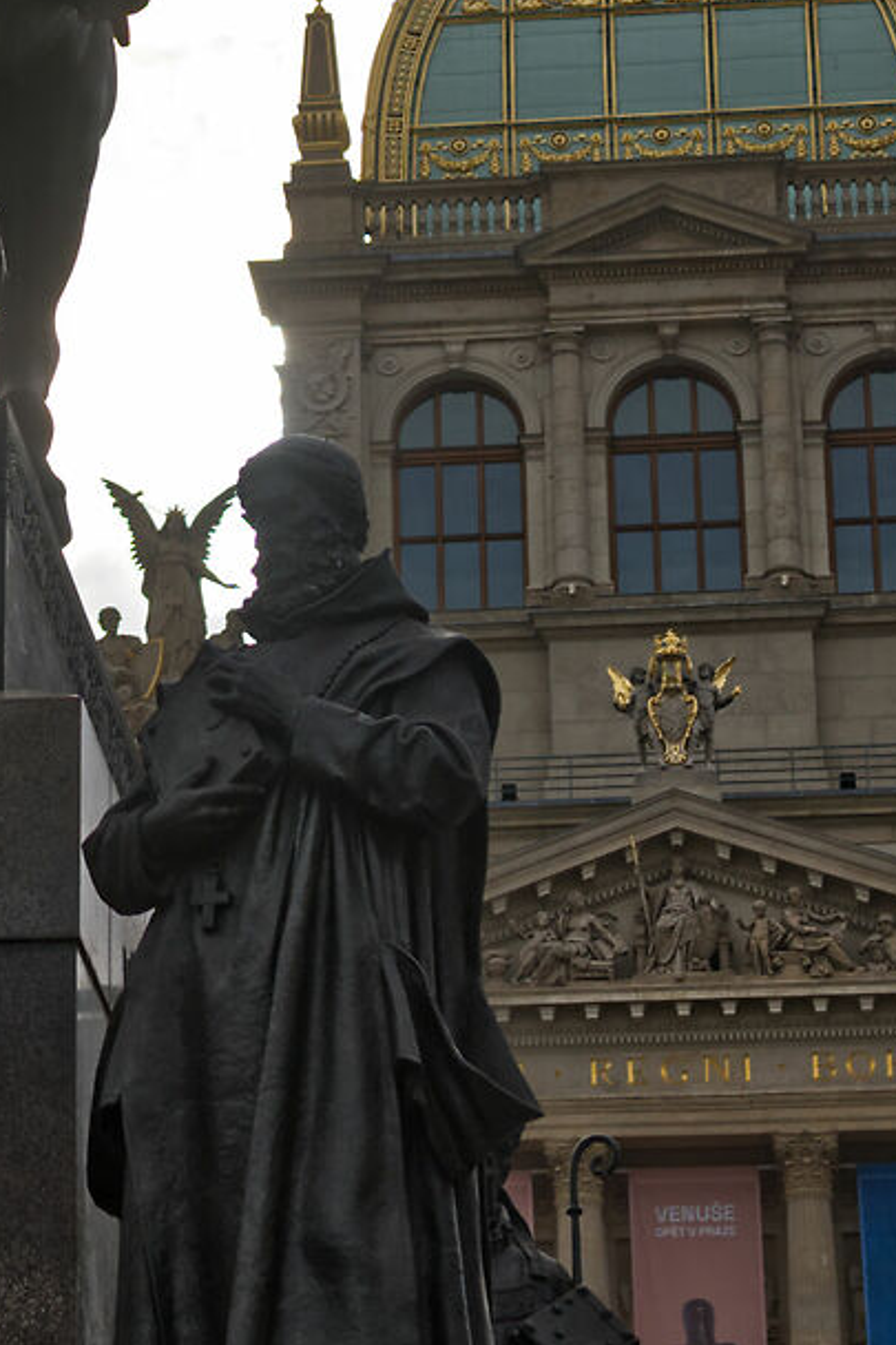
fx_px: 5902
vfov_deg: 12.8
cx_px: -118
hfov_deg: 8.6
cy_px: 2
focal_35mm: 158
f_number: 4.5
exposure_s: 1/1250
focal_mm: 40
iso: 100
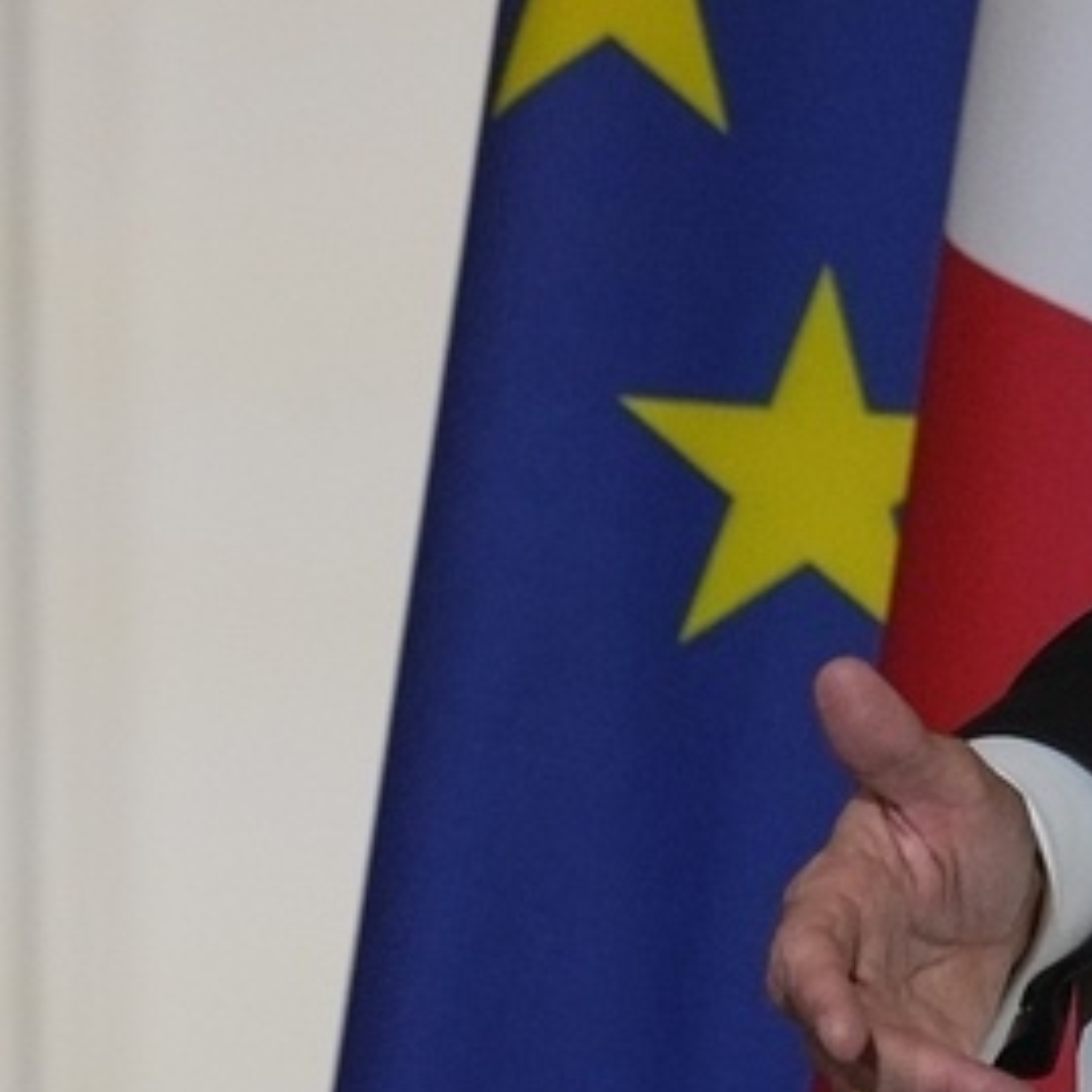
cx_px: 1843
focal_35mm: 1284
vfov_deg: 1.4
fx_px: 45826
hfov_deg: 1.4
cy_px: -47
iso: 3200
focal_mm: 318
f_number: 10
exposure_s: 1/250
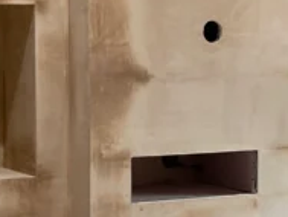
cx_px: 294
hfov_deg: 13.8
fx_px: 1174
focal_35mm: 141
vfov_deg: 10.5
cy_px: 113
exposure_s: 1/100
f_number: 1.6
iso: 100
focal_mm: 5.1
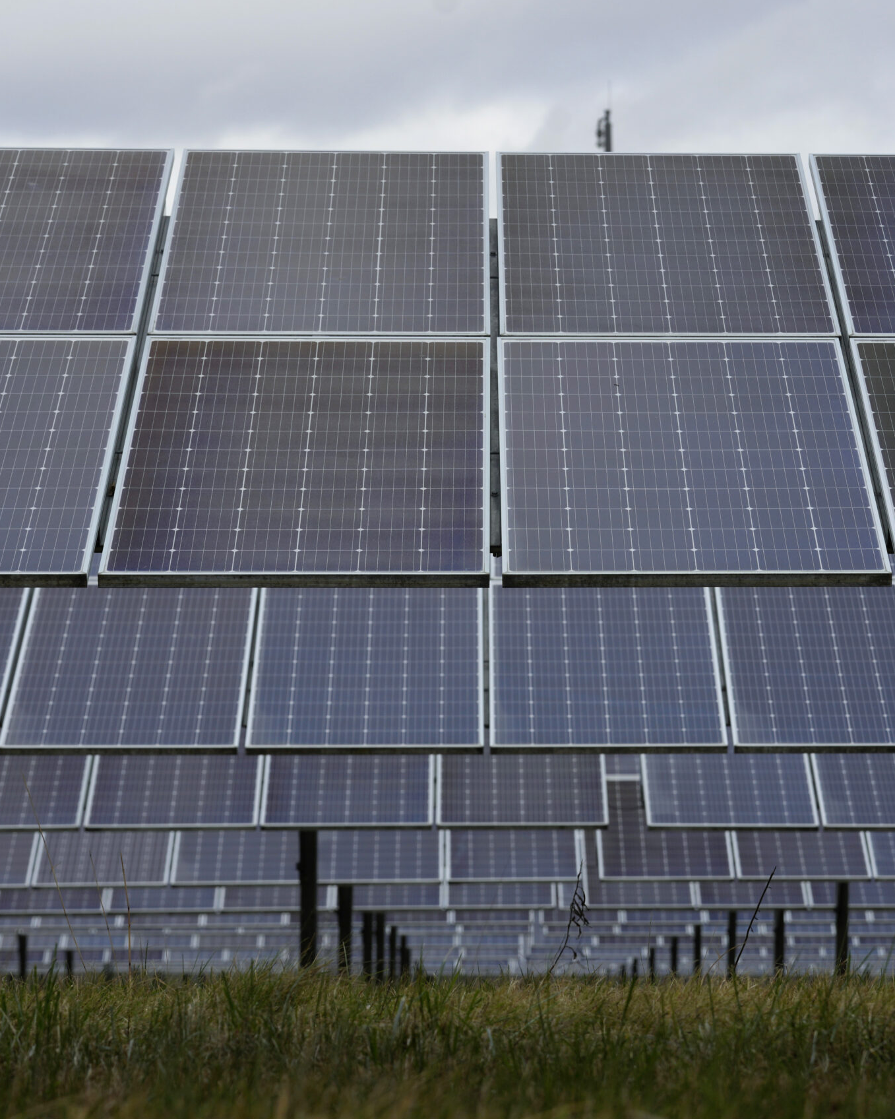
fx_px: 5065
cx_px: 576
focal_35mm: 153
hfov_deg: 10.1
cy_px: 561
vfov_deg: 12.6
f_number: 6.3
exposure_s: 1/250
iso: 200
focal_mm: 108
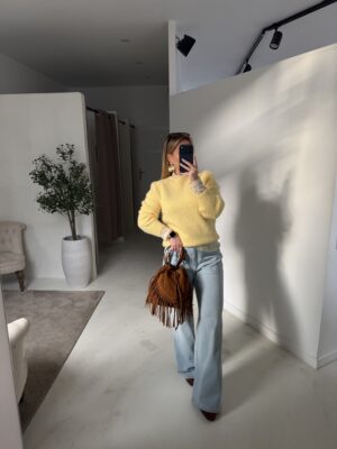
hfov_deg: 56.8
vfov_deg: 71.6
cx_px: 168
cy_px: 224
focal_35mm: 24
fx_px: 312
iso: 160
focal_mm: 6.76
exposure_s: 1/121
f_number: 1.78
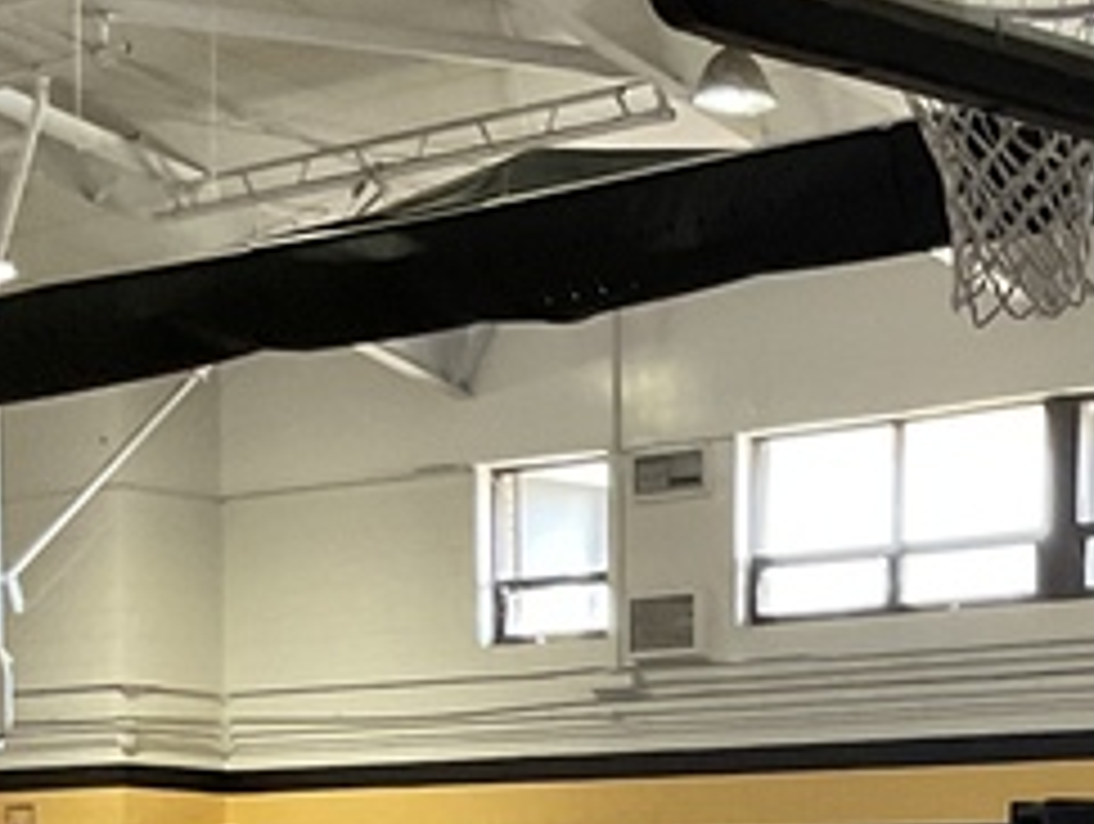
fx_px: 3861
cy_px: 1333
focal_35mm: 122
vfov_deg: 11.5
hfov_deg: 15.3
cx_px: 1481
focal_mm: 3
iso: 160
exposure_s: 1/60
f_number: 1.8
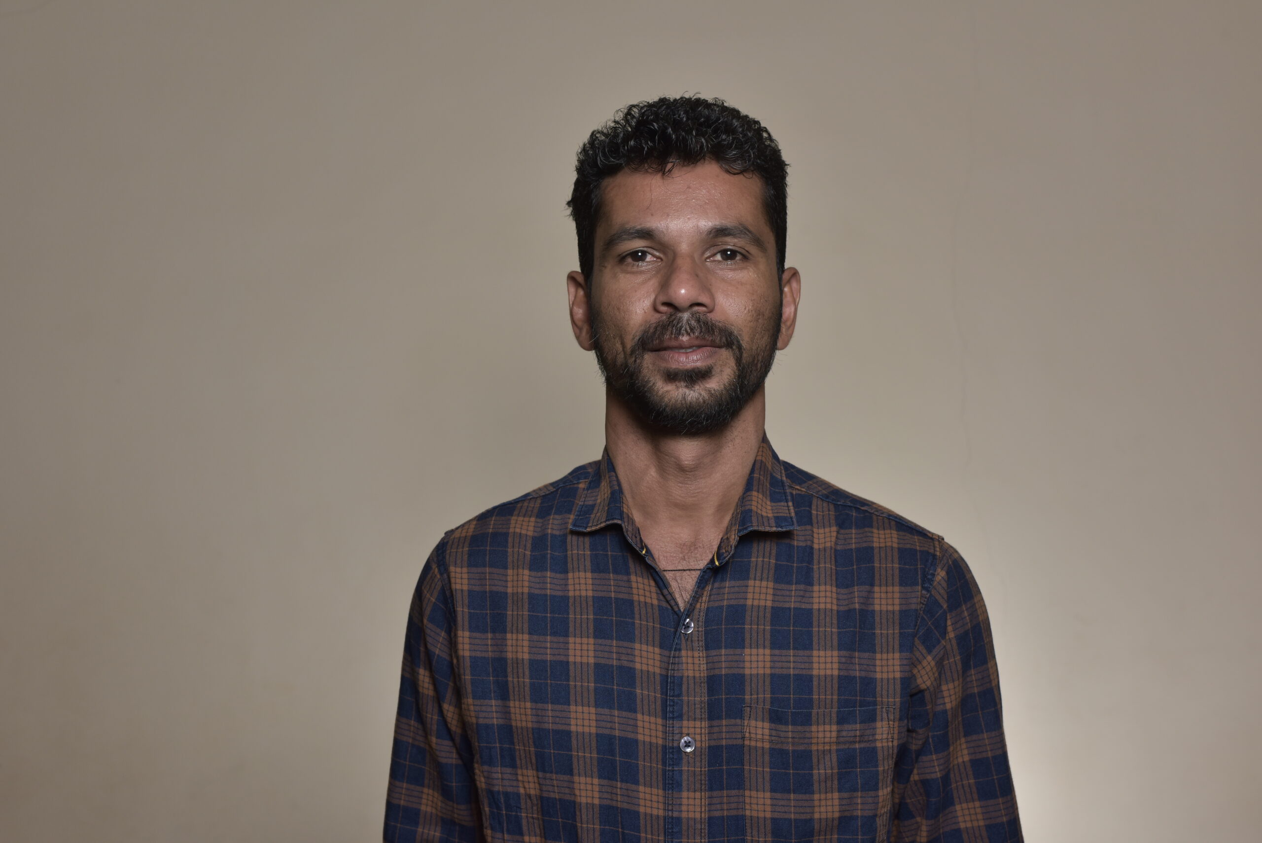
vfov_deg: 27.0
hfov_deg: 39.6
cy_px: 422
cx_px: 631
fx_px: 1753
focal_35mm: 50
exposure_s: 1/200
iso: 320
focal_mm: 50
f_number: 7.1
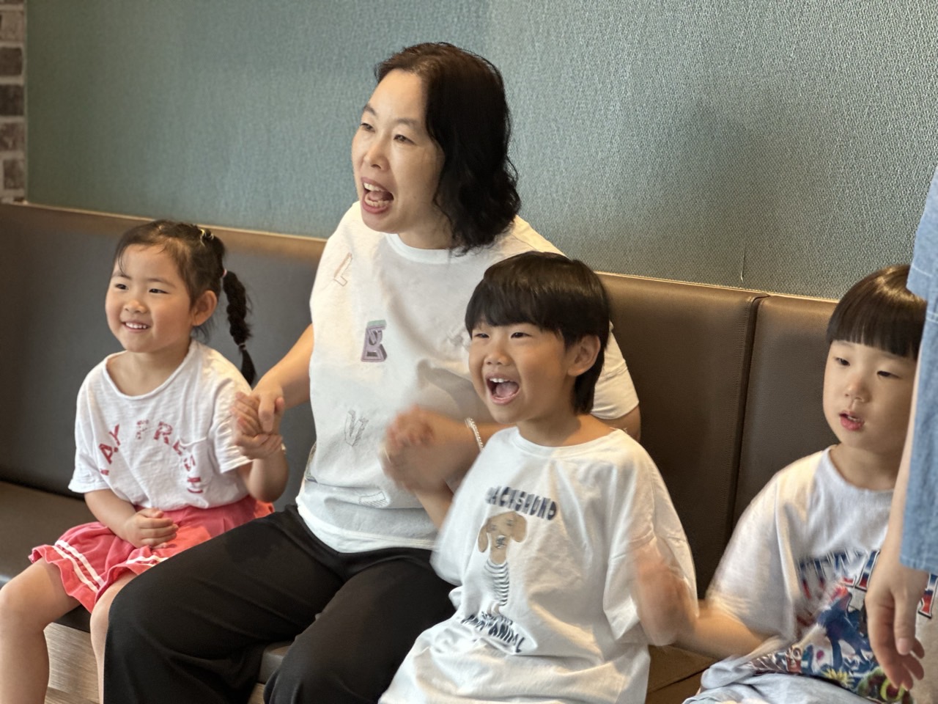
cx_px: 469
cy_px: 352
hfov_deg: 25.3
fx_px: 2086
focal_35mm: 77
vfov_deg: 19.1
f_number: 2.8
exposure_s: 1/40
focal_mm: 9
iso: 320
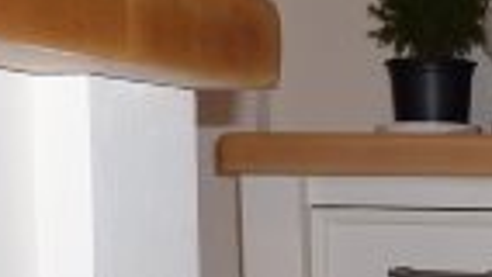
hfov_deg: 14.9
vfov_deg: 8.6
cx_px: 721
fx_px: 1749
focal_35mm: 134
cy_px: 545
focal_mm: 4.1
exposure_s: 1/30
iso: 100
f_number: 3.3
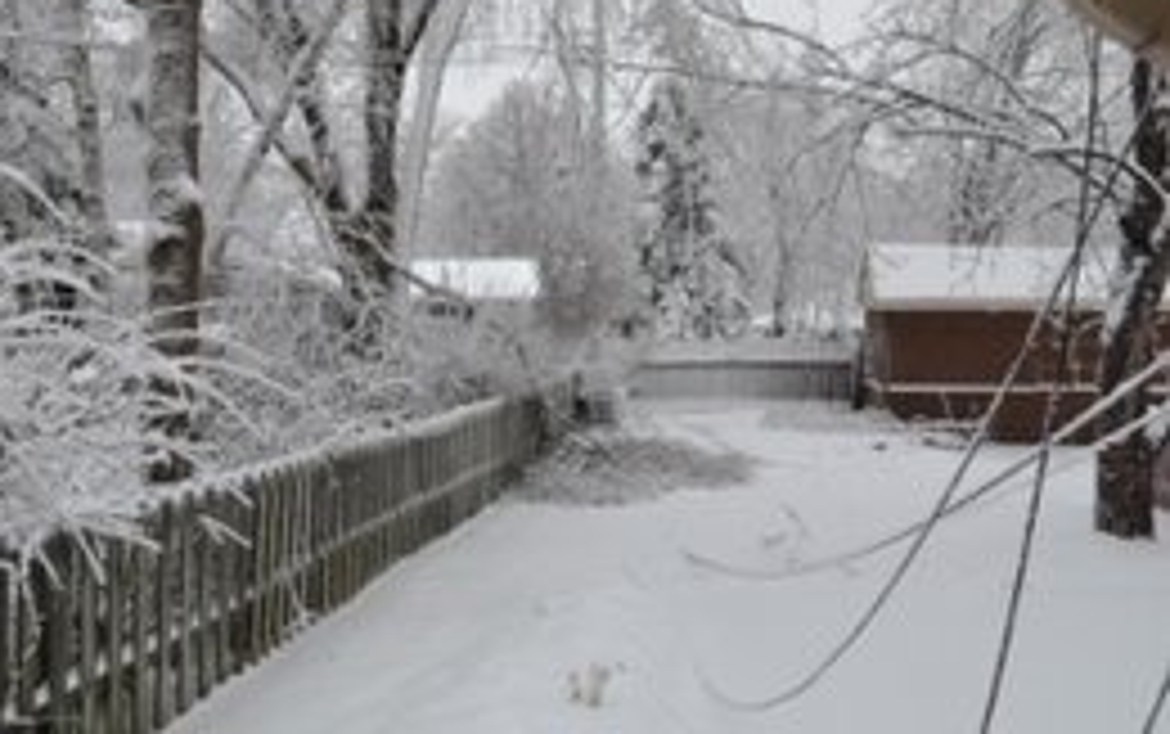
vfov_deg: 27.4
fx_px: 1500
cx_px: 574
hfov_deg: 42.6
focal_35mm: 47
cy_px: 266
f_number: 5.6
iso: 400
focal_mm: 20
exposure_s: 1/125
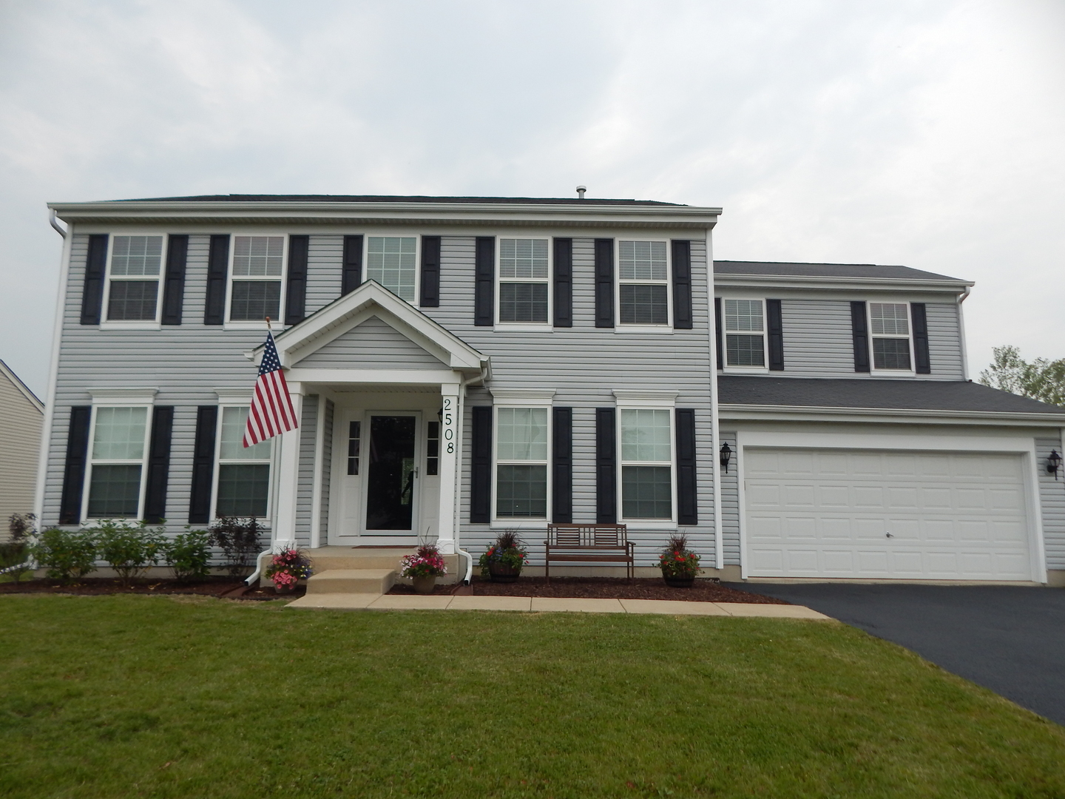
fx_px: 677
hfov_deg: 76.4
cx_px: 532
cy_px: 400
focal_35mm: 22
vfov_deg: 61.1
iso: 125
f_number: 6
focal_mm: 4
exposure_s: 1/400
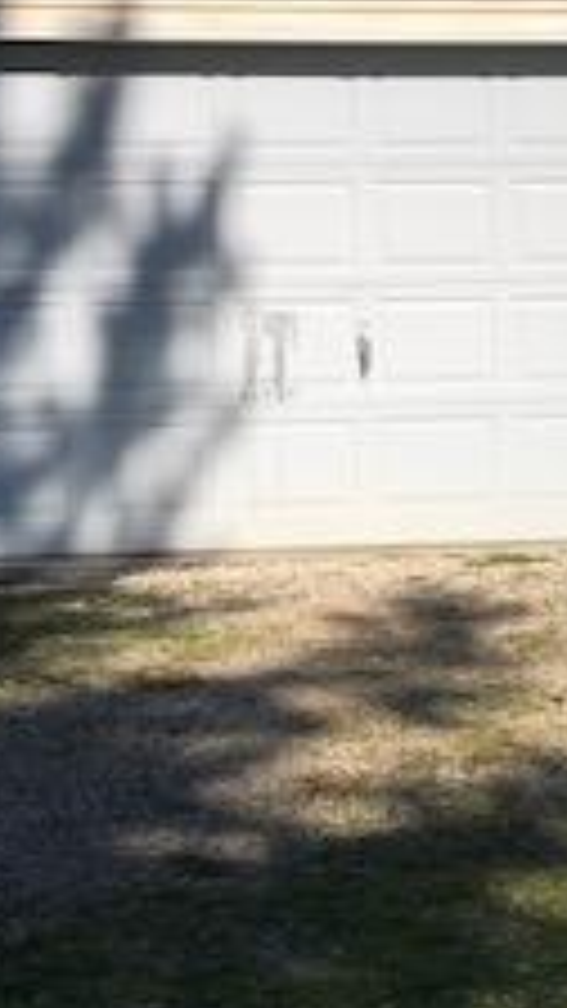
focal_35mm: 87
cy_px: 162
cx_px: 544
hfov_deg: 13.7
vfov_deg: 24.0
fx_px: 2325
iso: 20
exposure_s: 1/3205
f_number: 1.8
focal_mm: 3.99
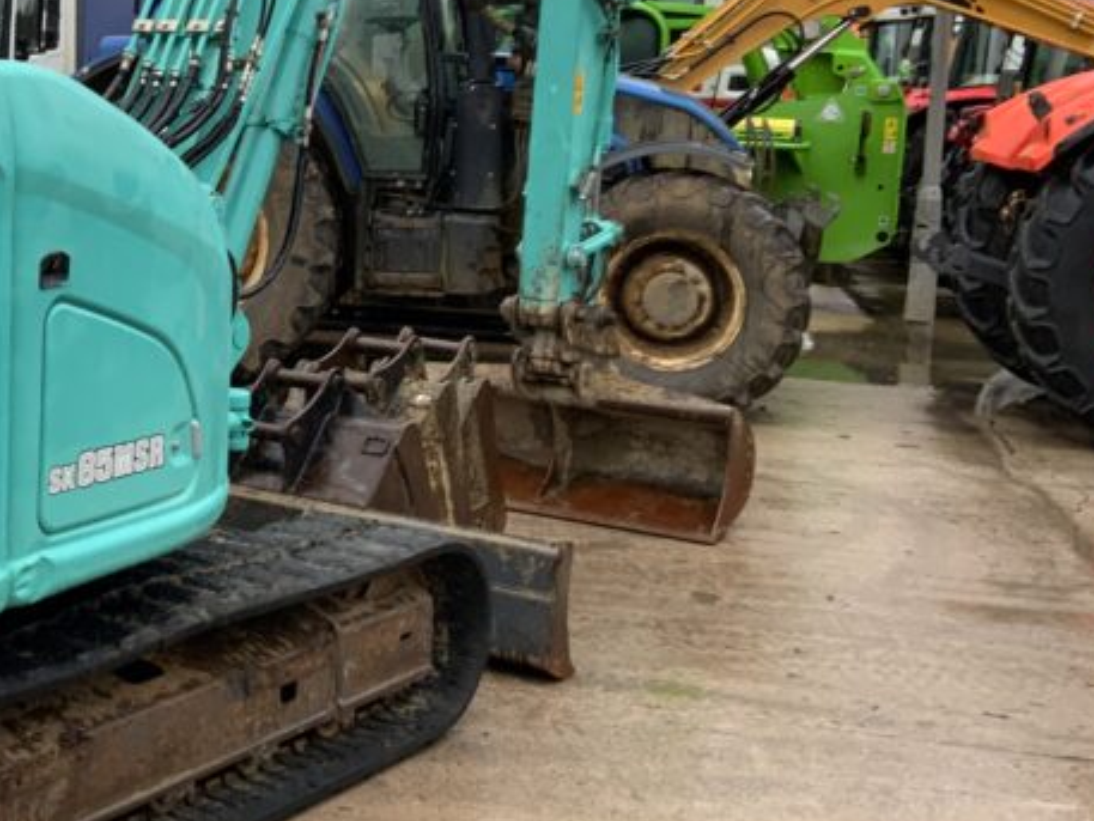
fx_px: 2055
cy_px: 268
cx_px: 55
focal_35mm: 65
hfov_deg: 28.4
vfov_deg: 22.5
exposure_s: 1/122
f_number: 1.8
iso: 40
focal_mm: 3
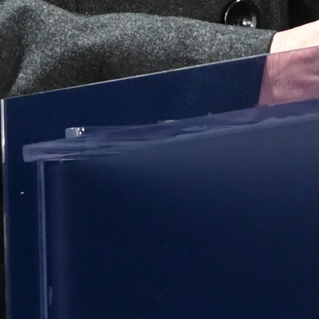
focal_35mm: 899
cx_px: 174
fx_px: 9373
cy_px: -220
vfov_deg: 1.9
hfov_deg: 1.9
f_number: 5.6
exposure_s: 1/125
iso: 1600
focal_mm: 105
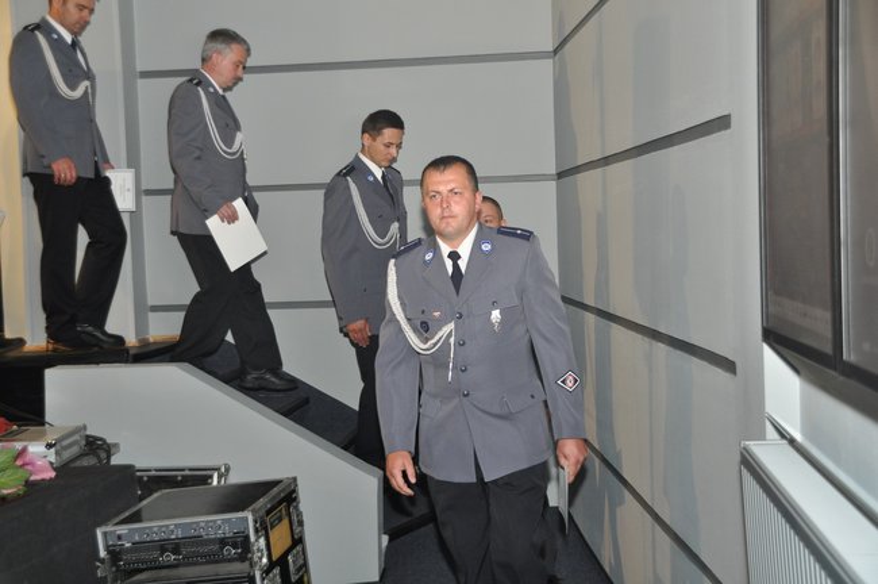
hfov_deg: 41.2
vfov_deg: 28.0
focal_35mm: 48
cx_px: 439
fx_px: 1169
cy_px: 292
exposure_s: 1/60
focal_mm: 32
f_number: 4.2
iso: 800
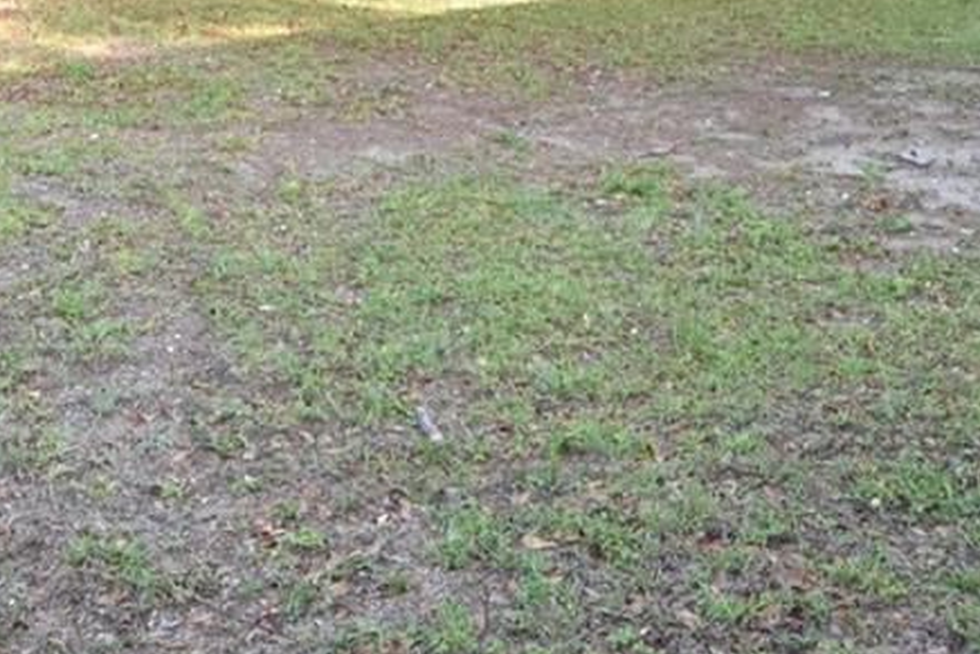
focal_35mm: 55
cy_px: -175
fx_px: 1498
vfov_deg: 22.3
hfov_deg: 36.1
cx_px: 407
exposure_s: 1/500
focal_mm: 10
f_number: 3.5
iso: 800
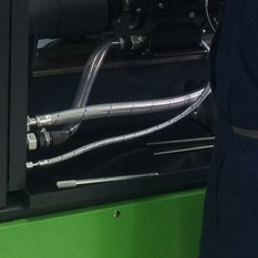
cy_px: -42
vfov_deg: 18.2
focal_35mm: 91
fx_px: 767
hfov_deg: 18.5
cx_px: -16
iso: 125
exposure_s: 1/33
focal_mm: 4.12
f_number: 2.2
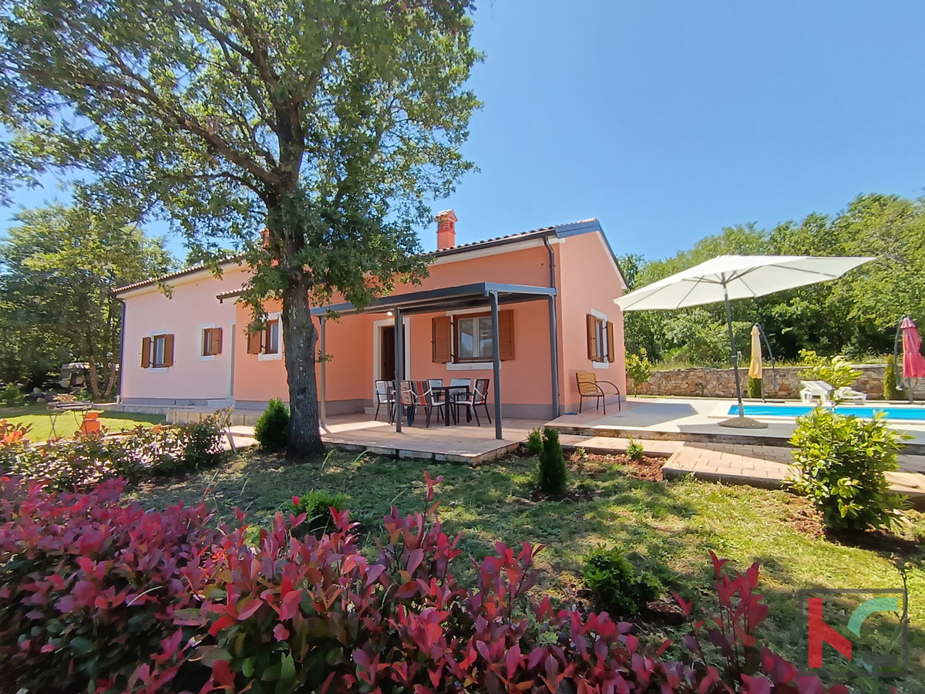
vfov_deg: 74.7
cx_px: 462
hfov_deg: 91.0
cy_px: 347
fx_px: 454
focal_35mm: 17
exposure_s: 1/460
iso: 101
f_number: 2.2
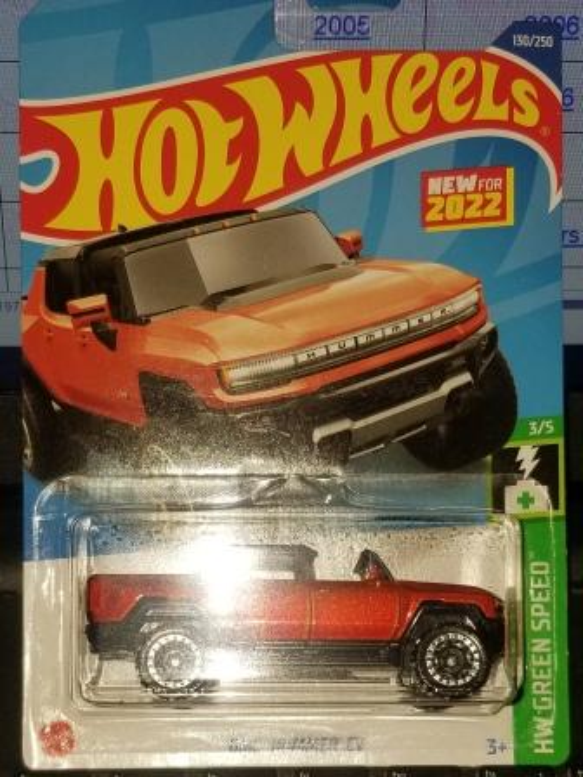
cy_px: 388
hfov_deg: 53.1
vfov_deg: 67.3
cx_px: 292
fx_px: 584
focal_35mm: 26
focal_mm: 4.3
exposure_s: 1/223
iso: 50
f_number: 1.7
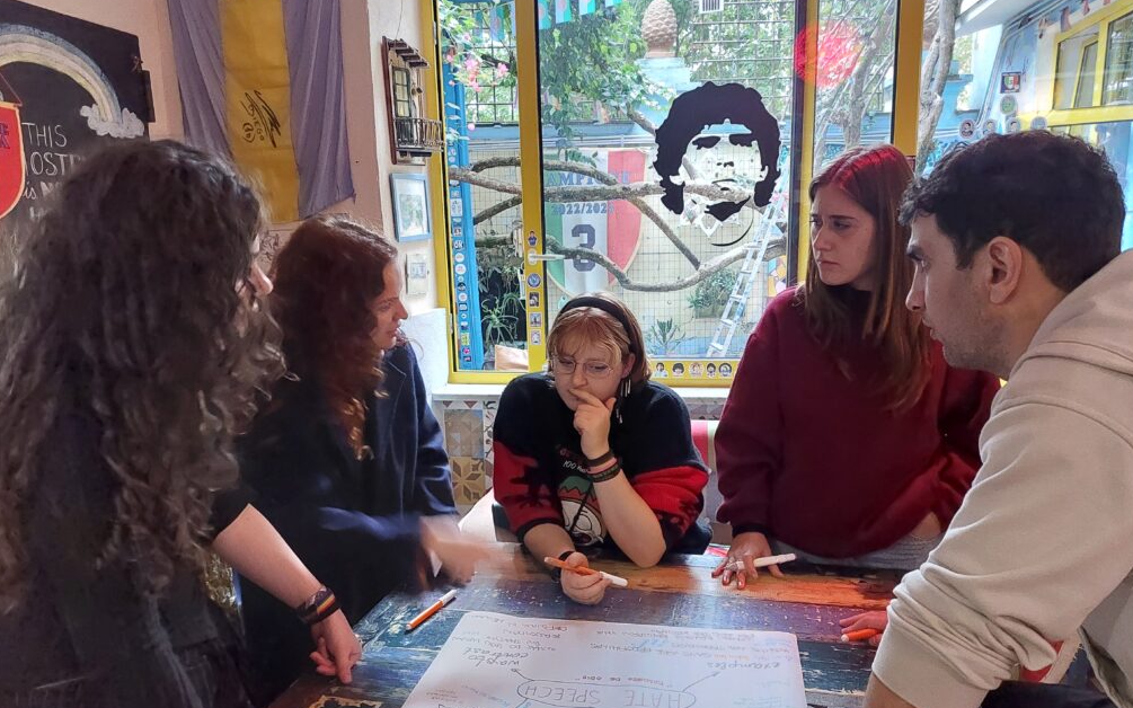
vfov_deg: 45.9
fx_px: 834
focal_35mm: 27
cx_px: 569
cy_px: 399
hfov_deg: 68.4
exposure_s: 1/25
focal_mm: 5.23
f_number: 1.8
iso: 1000
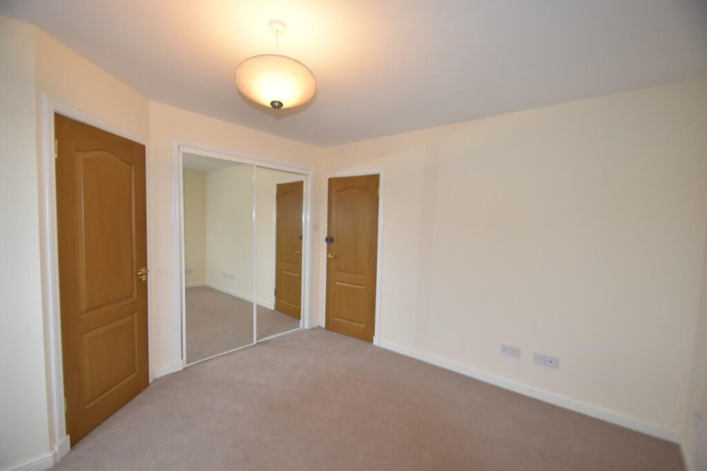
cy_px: 236
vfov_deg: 77.3
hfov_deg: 100.4
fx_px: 295
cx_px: 354
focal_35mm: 15
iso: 640
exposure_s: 1/60
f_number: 4.5
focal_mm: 10
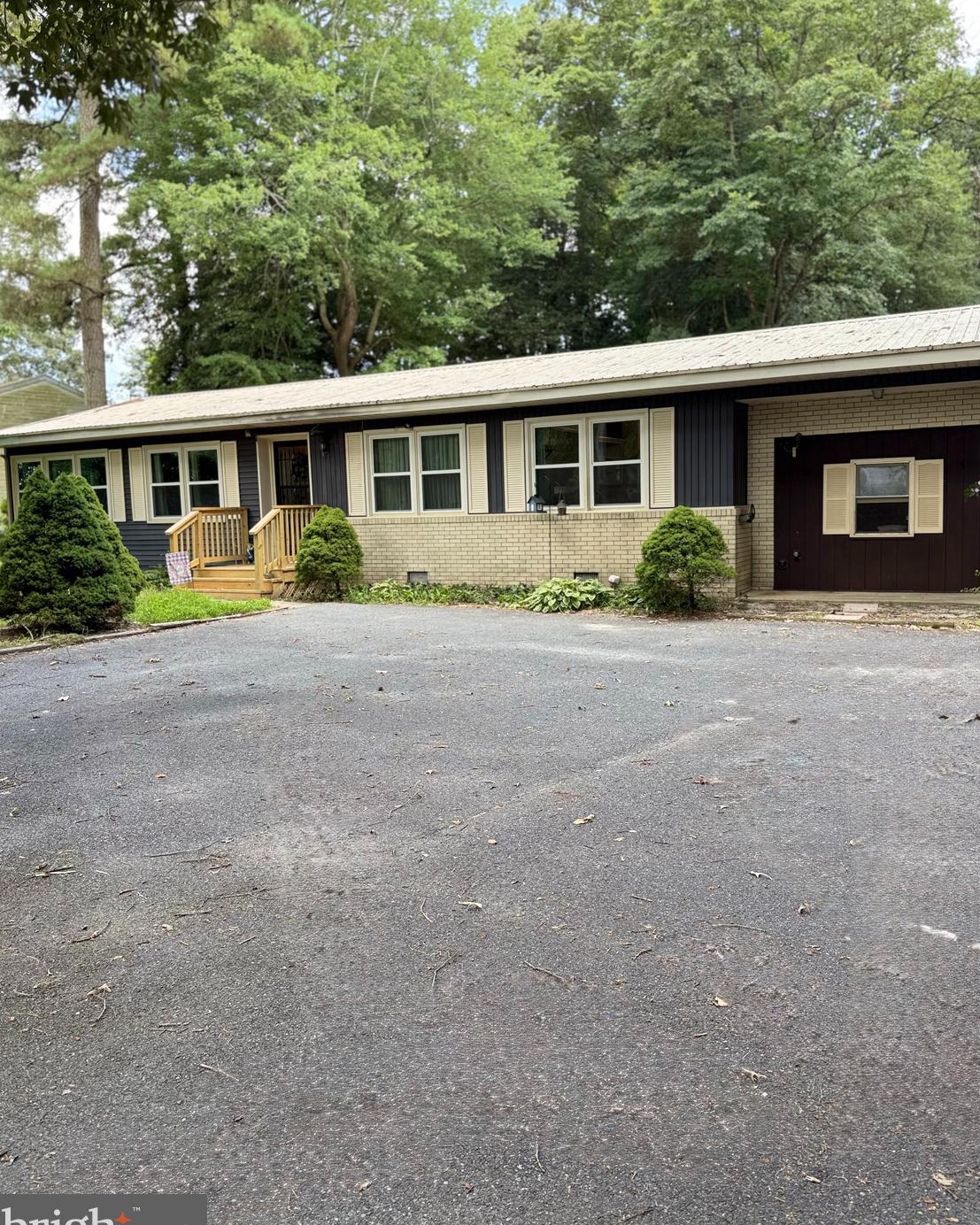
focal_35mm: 26
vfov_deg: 66.0
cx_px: 496
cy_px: 587
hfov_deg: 54.9
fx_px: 943
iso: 100
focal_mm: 6.76
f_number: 1.78
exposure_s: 1/370
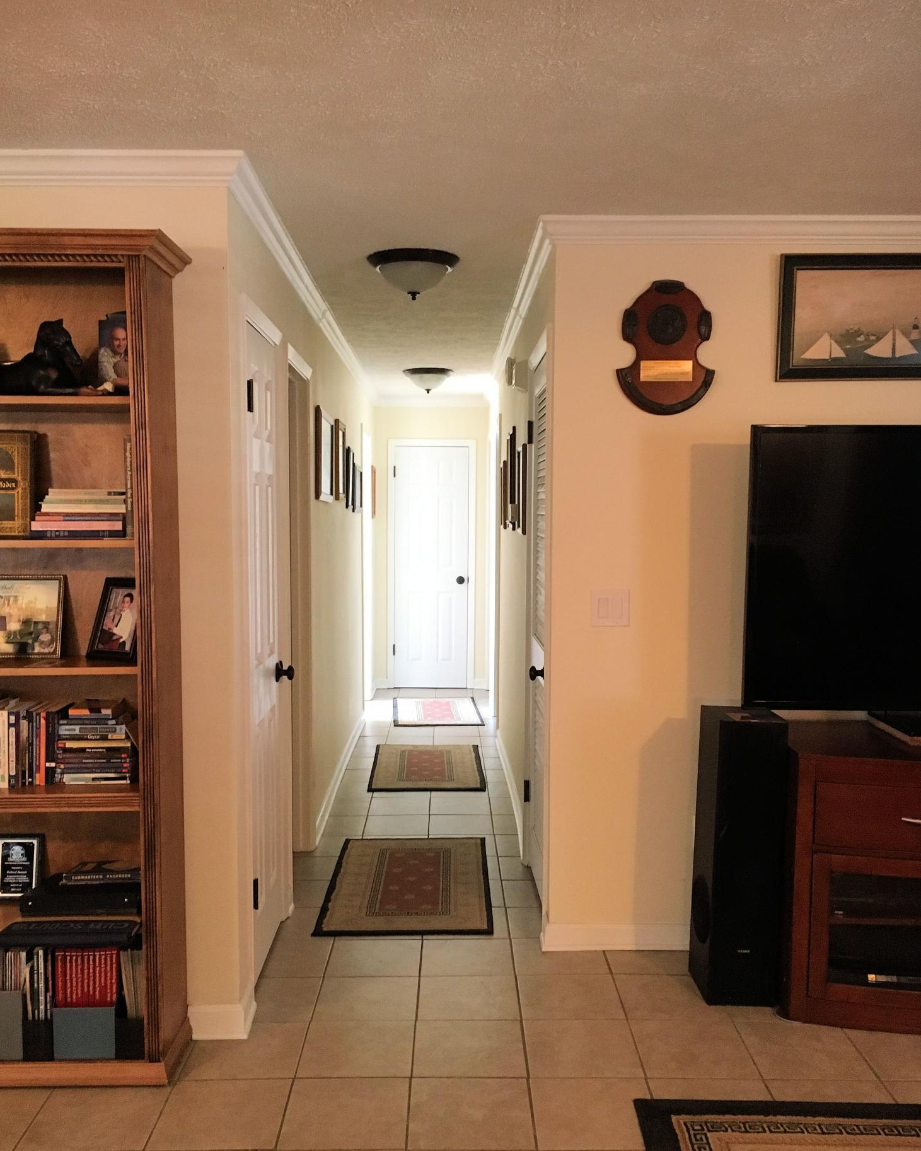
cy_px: 604
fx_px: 1056
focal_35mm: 31
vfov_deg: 57.1
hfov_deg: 47.1
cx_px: 462
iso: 200
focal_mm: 4.15
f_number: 2.2
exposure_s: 1/24
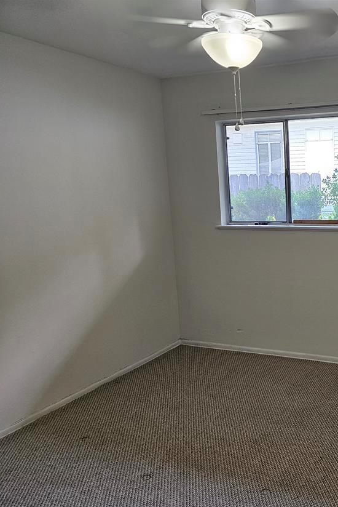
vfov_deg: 58.7
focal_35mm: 32
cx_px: 334
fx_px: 450
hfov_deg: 37.1
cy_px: 254
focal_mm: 6.3
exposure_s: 1/120
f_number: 1.7
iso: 200
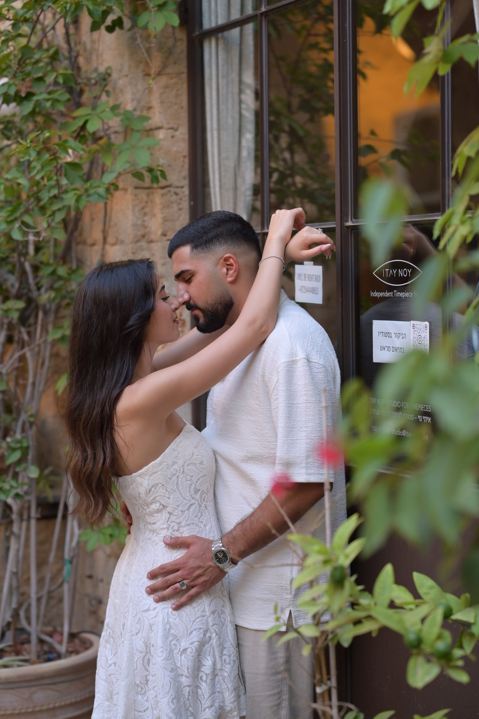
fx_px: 1716
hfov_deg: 15.9
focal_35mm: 86
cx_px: 241
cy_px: 363
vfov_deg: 23.6
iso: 800
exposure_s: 1/320
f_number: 2.5
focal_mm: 85
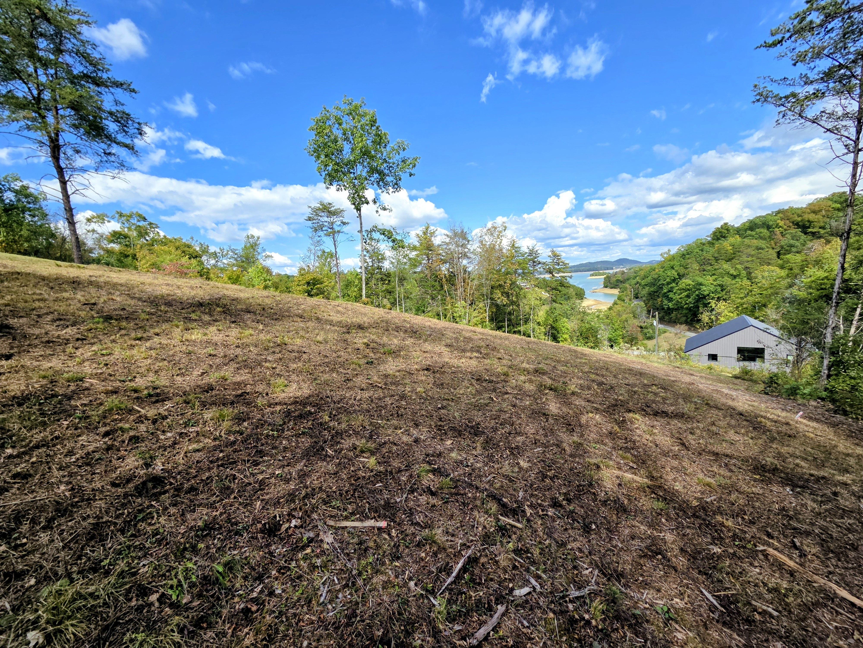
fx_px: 324
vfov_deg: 89.9
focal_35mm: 13
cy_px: 324
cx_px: 432
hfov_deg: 106.2
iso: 50
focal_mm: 2.2
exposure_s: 1/1533
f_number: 2.2
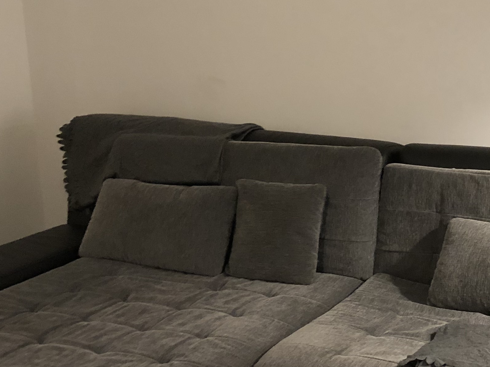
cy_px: 250
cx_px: 428
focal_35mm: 71
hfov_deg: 26.6
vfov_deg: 20.6
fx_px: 1005
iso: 100
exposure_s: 1/8
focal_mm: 4
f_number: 1.8
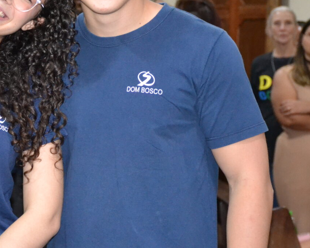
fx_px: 1513
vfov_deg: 9.4
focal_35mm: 165
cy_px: 74
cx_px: 51
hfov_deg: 11.6
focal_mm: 52
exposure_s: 1/60
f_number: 4.8
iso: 3200
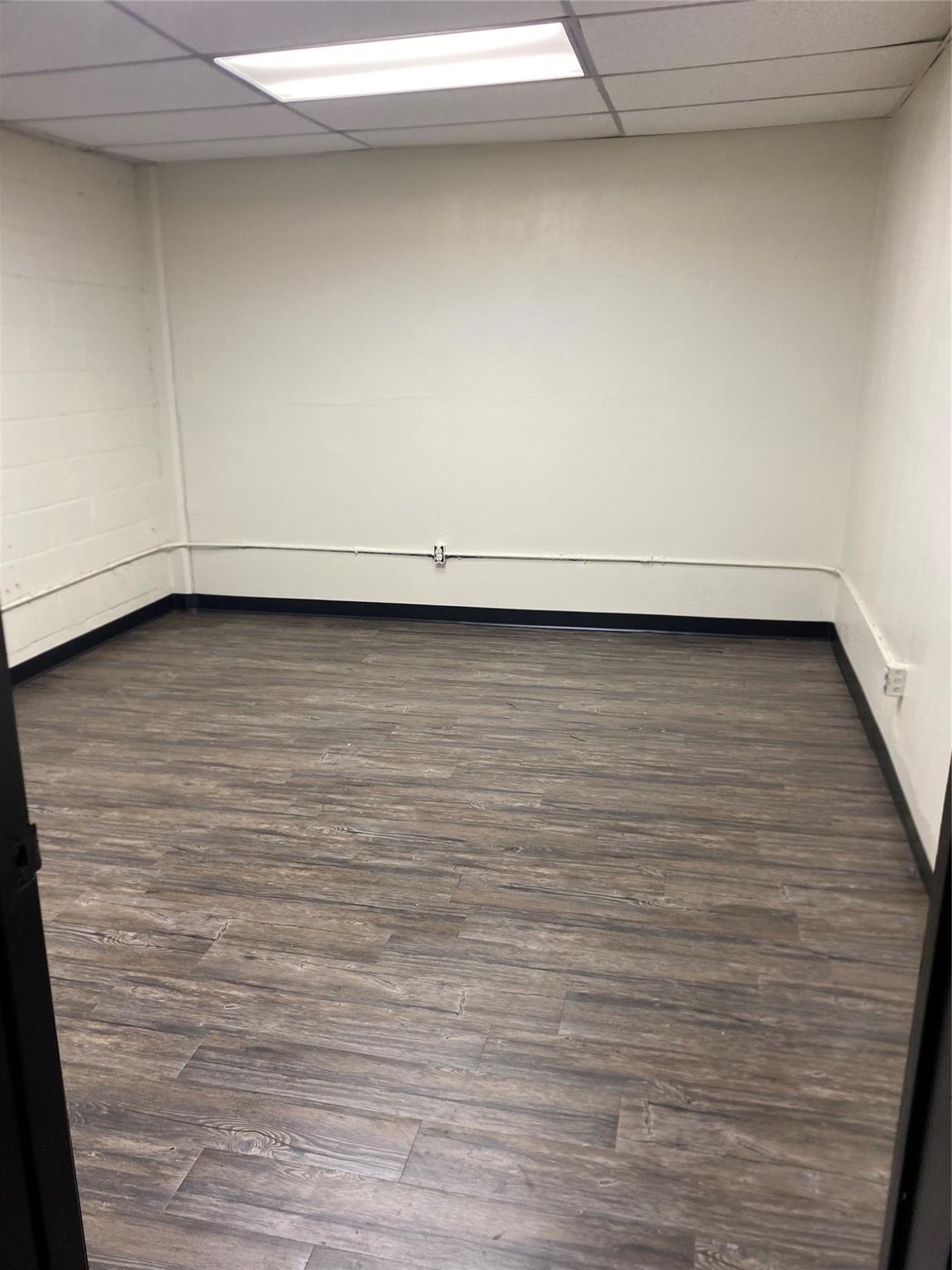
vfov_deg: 67.3
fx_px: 953
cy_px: 635
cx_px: 476
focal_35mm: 26
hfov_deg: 53.1
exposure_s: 1/60
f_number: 1.8
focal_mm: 4.25
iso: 80
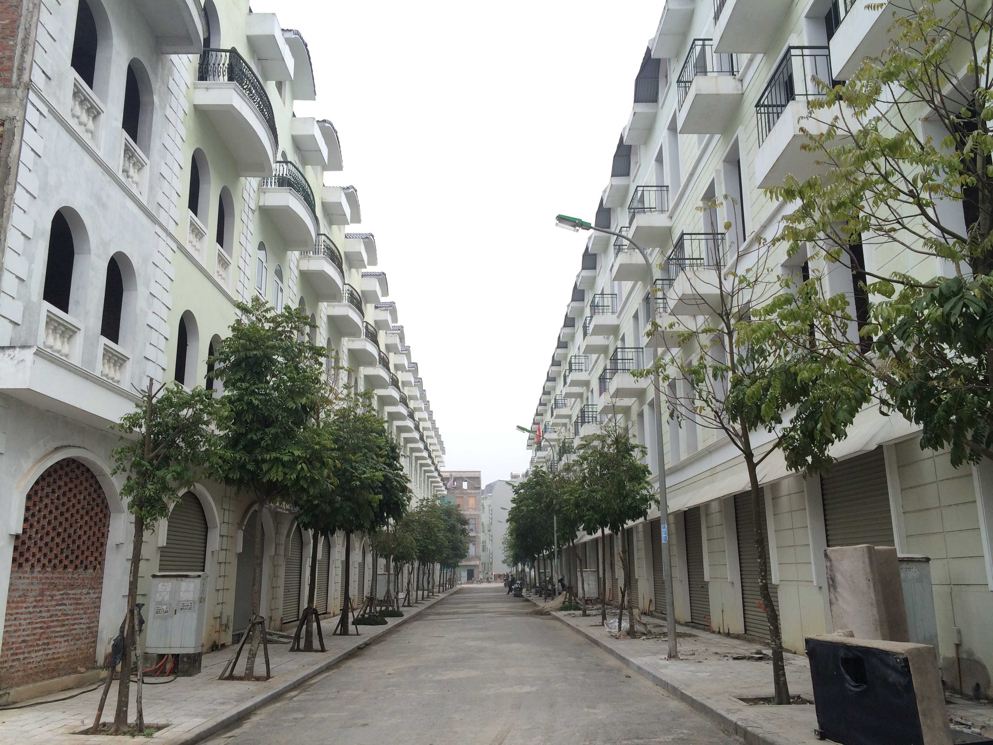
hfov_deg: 60.0
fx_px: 861
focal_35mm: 30
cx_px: 496
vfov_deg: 46.8
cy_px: 372
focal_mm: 4.12
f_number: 2.2
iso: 32
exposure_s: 1/189
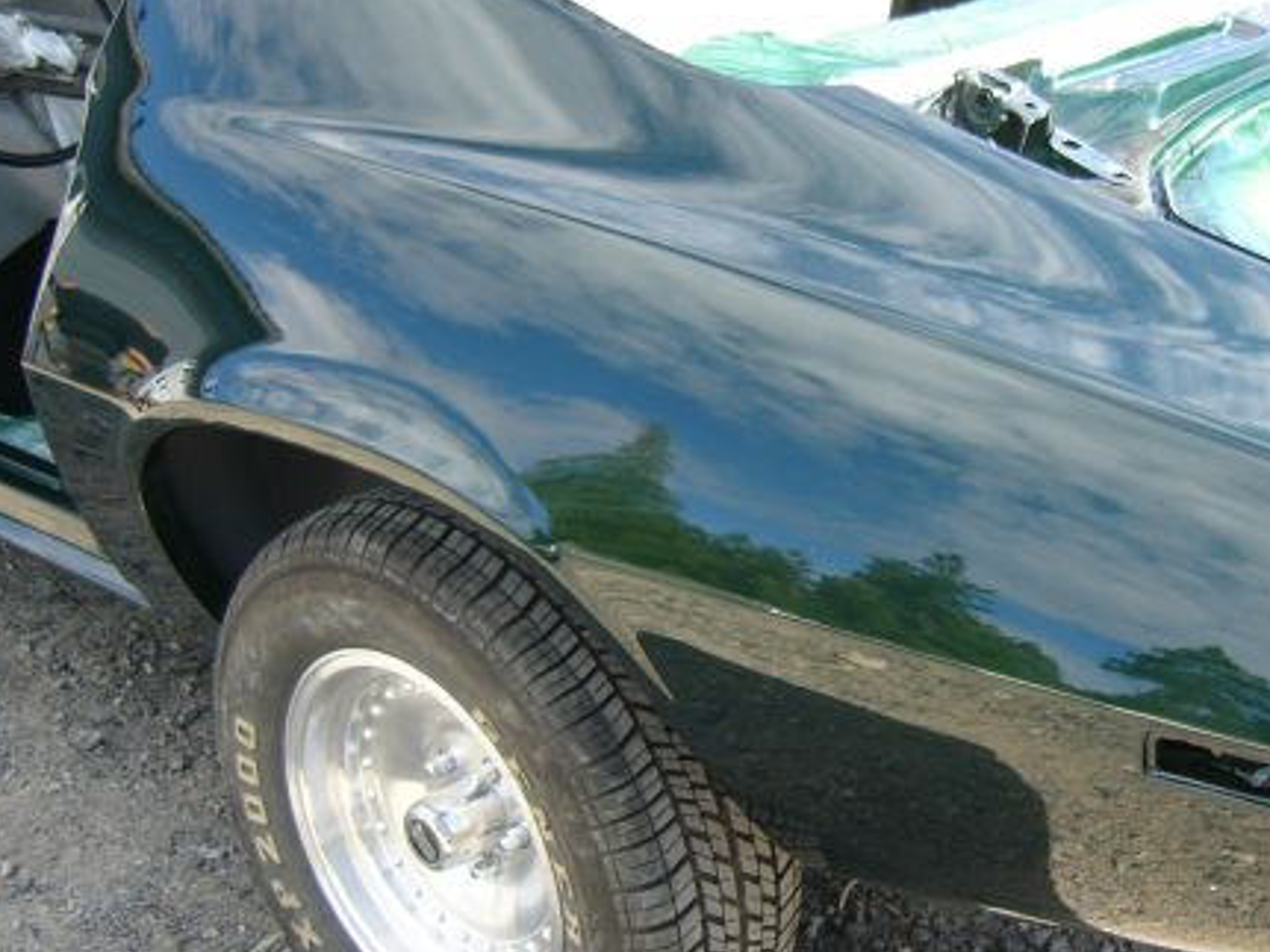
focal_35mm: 52
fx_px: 1907
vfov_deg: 28.0
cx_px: 740
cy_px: 439
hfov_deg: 36.7
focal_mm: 5.8
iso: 50
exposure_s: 1/160
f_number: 2.8
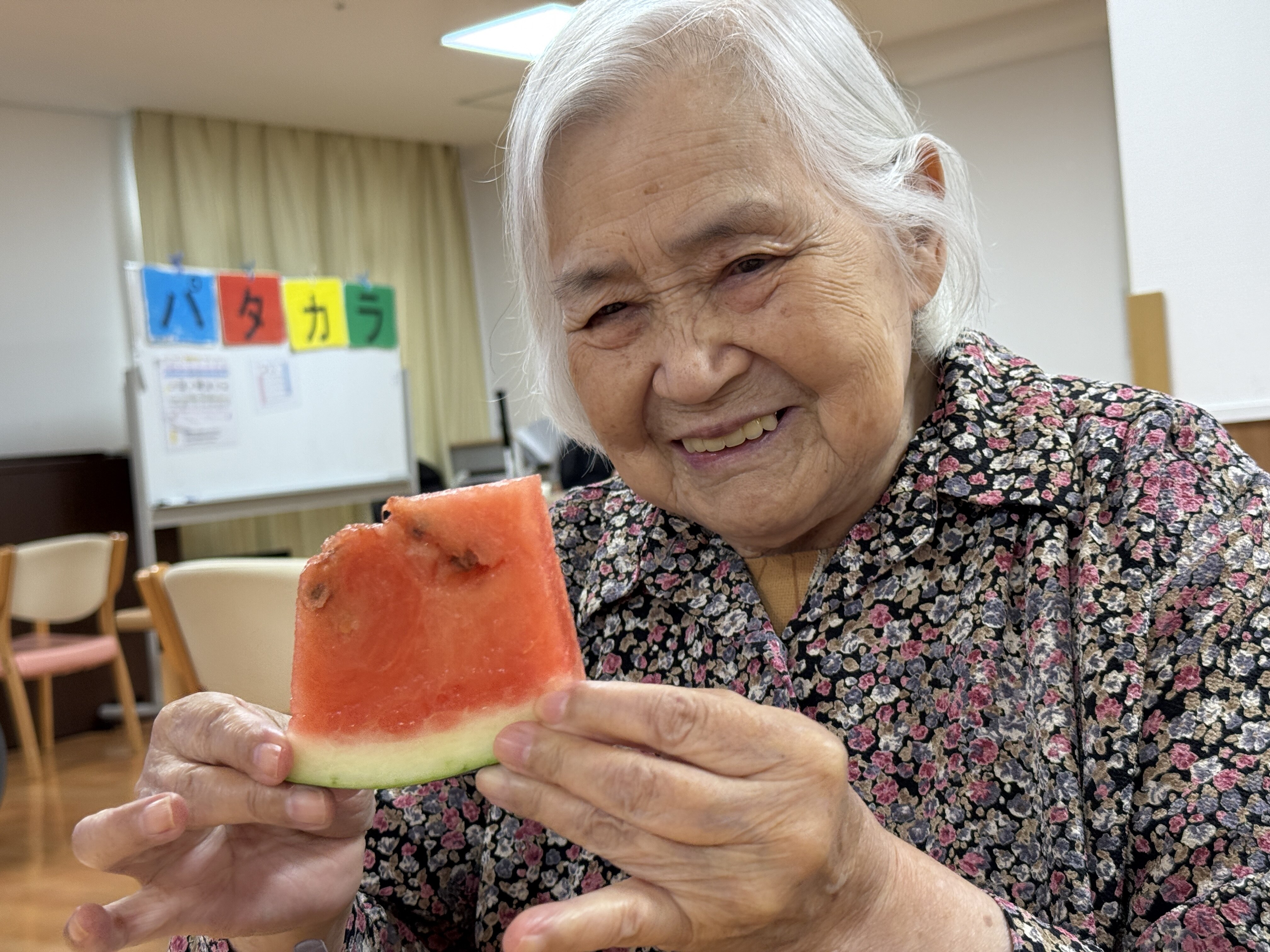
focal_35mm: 48
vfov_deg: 30.3
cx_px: 635
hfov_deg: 39.7
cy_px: 476
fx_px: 1761
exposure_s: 1/120
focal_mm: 6.76
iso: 160
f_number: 1.78
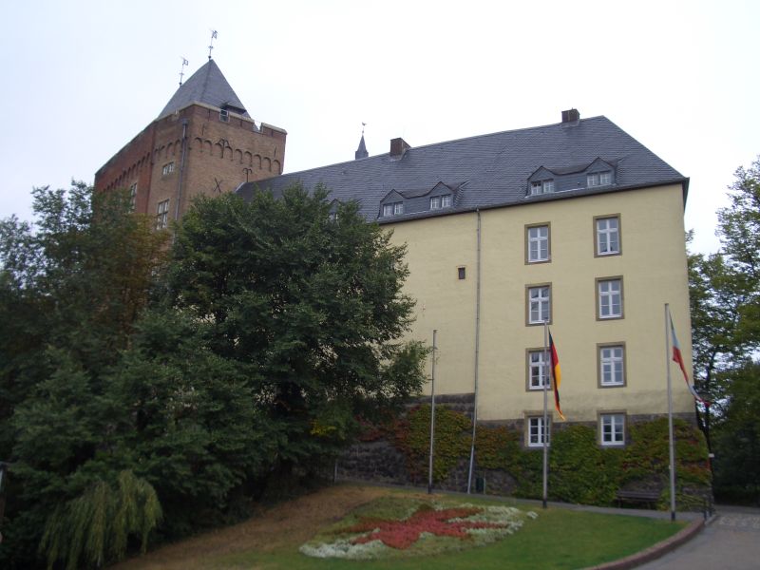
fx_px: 900
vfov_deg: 35.1
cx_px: 380
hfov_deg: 45.8
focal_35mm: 41
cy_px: 285
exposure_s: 1/250
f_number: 2.8
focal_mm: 6.8
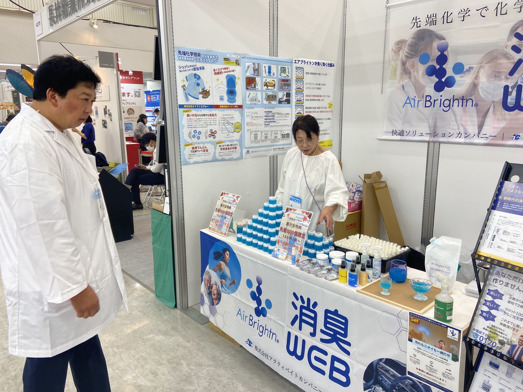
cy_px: 196
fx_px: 393
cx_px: 262
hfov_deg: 67.3
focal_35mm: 26
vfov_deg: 53.1
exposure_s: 1/100
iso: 64
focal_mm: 4.25
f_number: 1.8
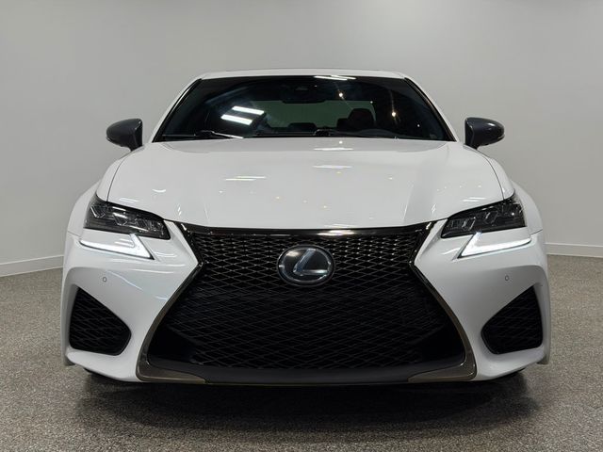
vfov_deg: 30.3
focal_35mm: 48
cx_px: 302
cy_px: 226
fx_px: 836
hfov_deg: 39.7
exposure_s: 1/663
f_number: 1.78
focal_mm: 6.76
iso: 80
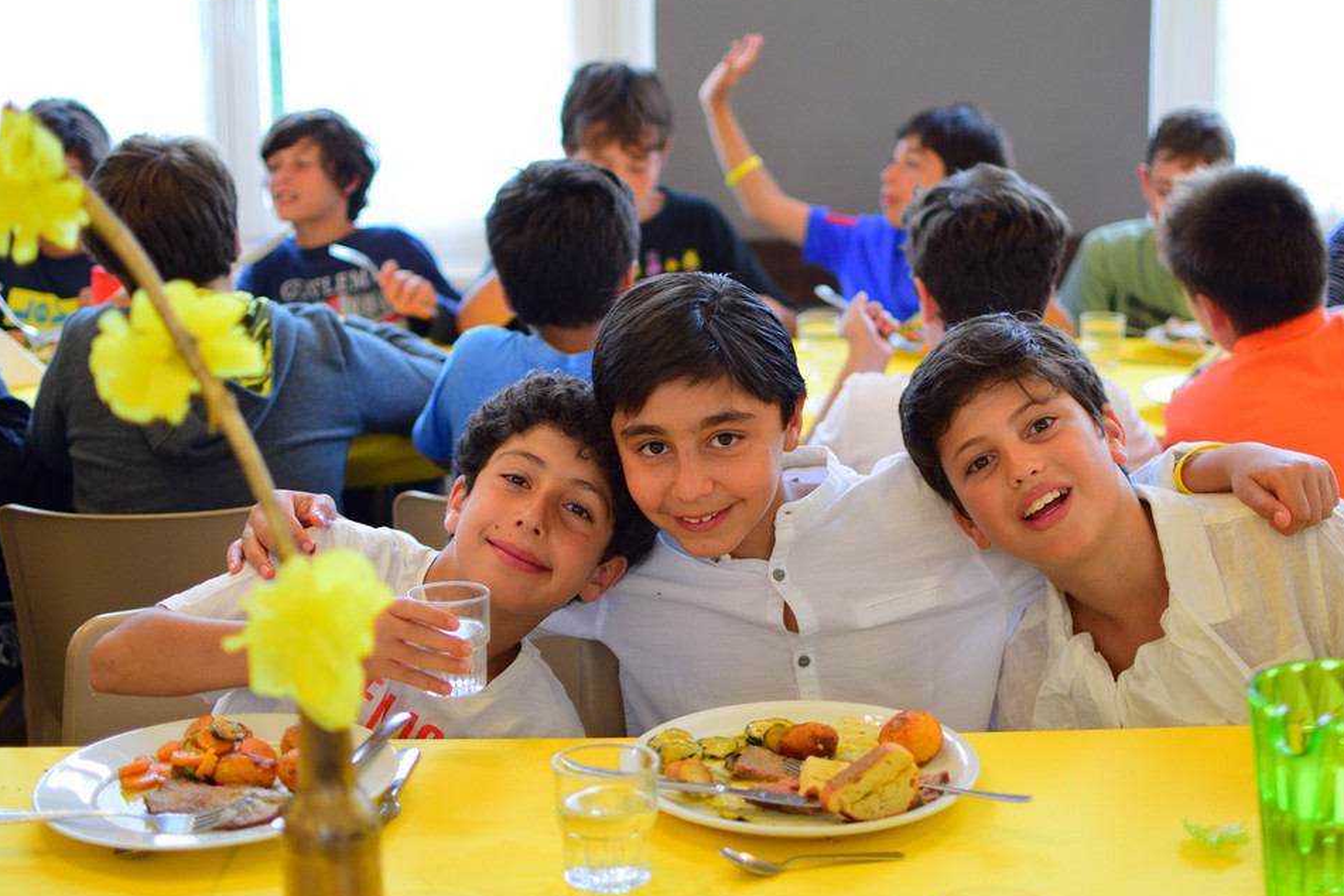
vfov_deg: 24.0
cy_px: 461
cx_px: 719
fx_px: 2111
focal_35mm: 57
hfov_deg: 35.3
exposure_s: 1/250
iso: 900
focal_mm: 35
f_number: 1.8
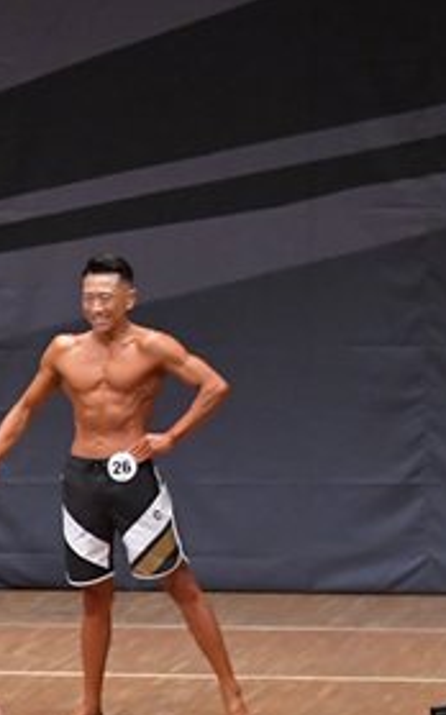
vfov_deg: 6.9
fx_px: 5960
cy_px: 533
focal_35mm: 306
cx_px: -493
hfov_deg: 4.2
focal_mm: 72
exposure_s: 1/400
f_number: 5.6
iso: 6400
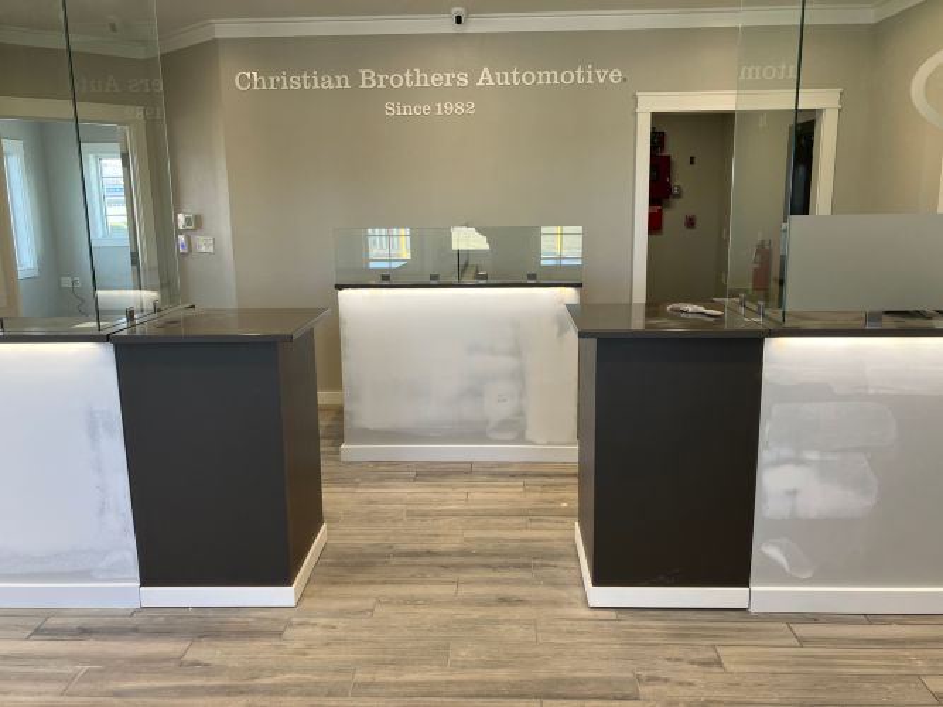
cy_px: 354
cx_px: 472
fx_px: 763
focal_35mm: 28
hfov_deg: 63.5
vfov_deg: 49.7
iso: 50
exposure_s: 1/120
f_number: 1.8
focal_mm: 3.99
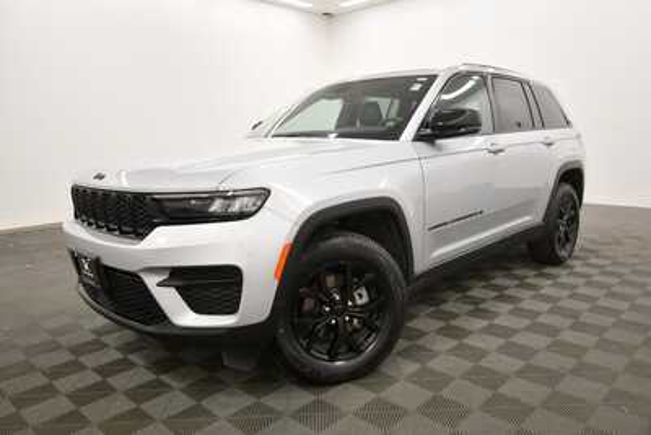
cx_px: 326
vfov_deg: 51.3
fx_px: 452
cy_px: 218
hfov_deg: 71.5
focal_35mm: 25
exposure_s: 1/125
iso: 800
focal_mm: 17
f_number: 5.3
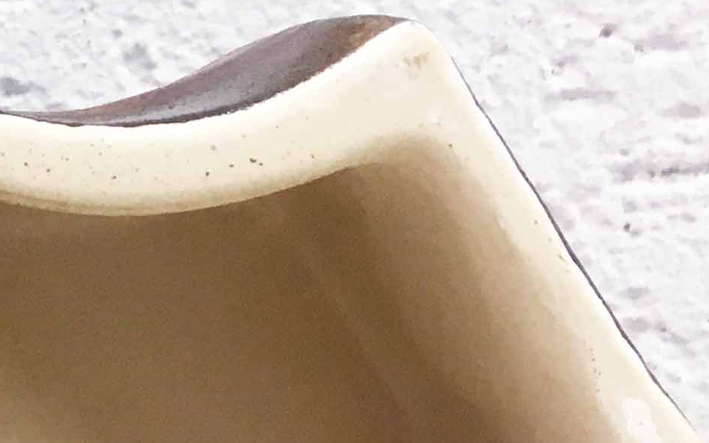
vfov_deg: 9.3
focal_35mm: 132
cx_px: -377
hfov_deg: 14.7
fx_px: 2551
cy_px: 880
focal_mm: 4.15
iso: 40
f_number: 2.2
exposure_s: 1/33
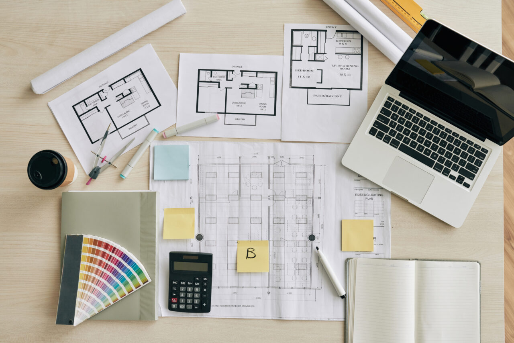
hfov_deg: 54.4
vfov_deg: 37.9
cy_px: 172
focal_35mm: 35
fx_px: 500
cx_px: 257
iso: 800
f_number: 5.6
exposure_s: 1/250
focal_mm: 35
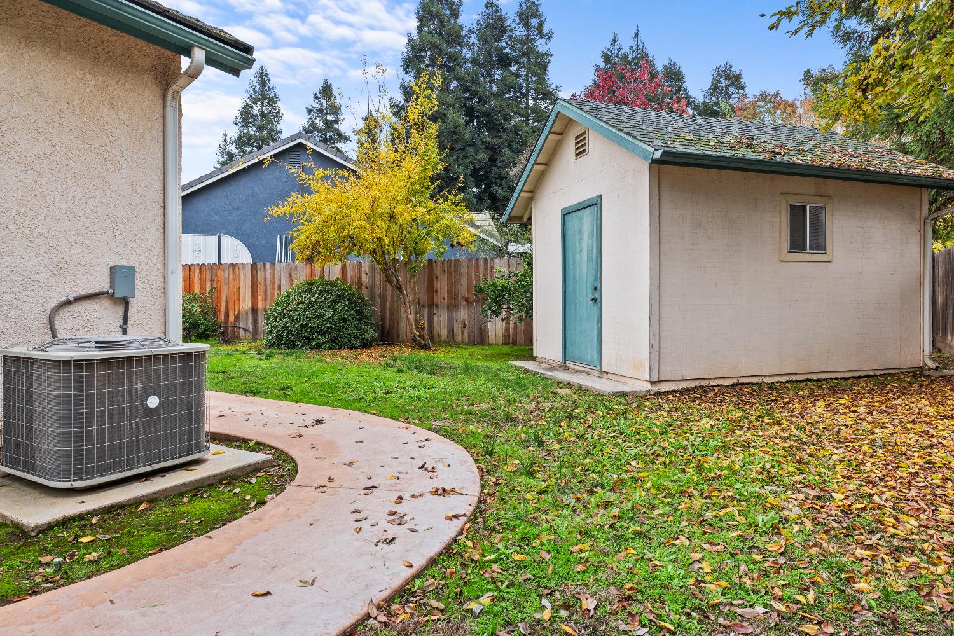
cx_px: 477
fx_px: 530
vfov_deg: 61.9
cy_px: 318
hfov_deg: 84.0
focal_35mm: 20
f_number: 9
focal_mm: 20
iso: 200
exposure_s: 1/15
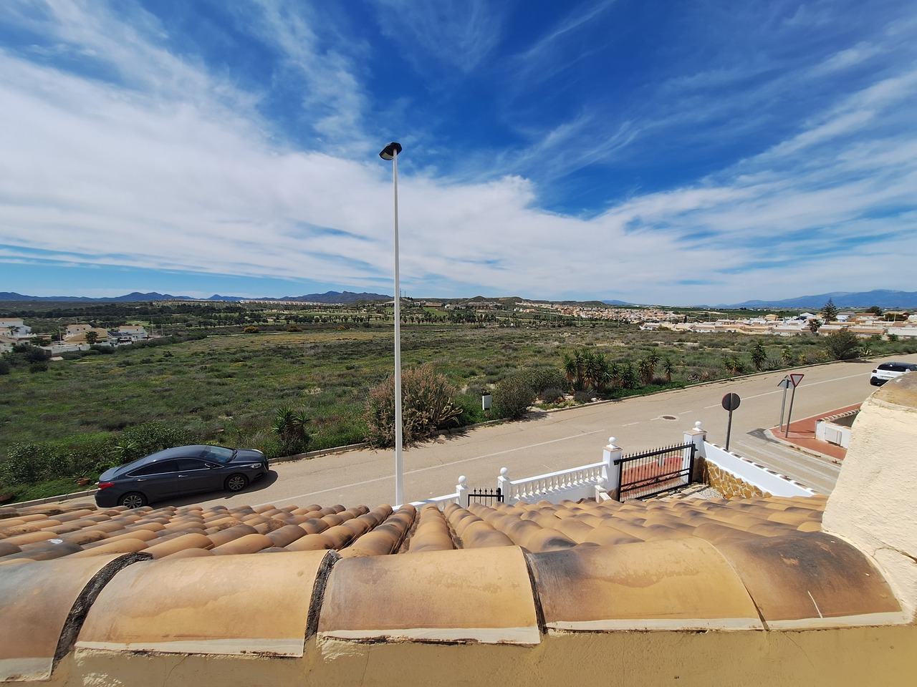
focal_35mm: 13
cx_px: 458
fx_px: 344
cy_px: 344
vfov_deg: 89.9
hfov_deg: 106.2
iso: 40
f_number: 2.2
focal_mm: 1.74
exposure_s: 1/2398
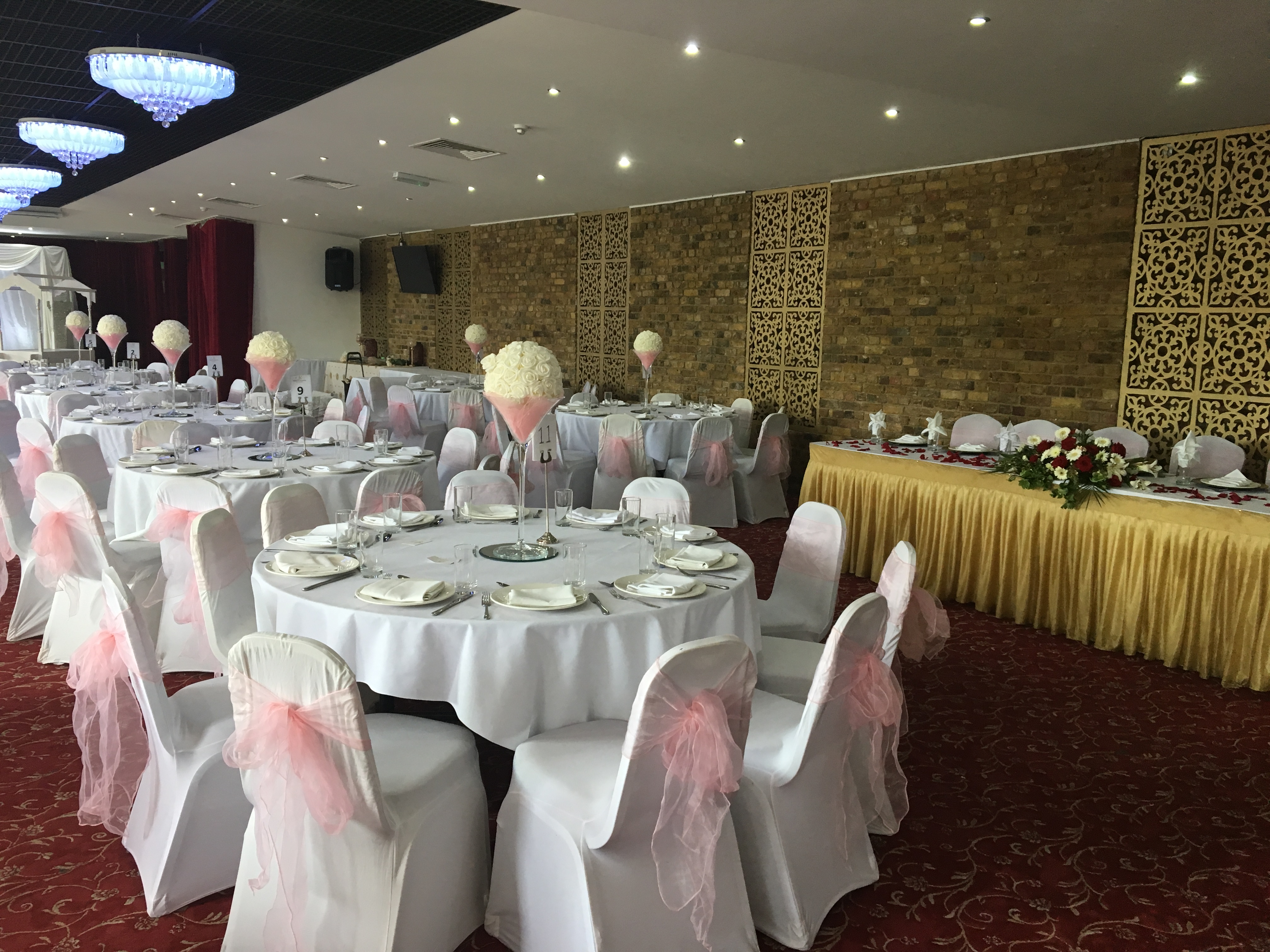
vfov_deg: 48.2
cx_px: 635
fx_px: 1064
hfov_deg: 61.7
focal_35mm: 29
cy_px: 476
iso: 50
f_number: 2.2
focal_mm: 4.15
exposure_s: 1/33
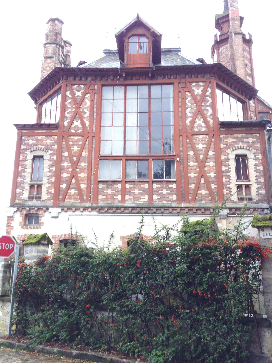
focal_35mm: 35
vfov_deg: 52.6
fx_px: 367
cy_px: 182
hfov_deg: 40.7
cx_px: 136
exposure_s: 1/149
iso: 64
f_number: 2.4
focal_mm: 4.28
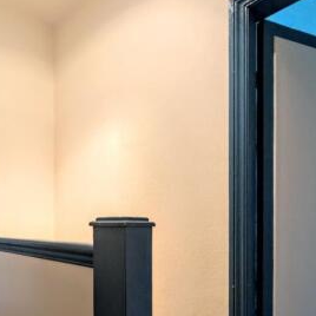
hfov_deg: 63.8
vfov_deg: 64.4
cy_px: 225
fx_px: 238
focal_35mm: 23
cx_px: 84
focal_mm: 2.02
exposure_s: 1/16.7
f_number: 1.7
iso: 106
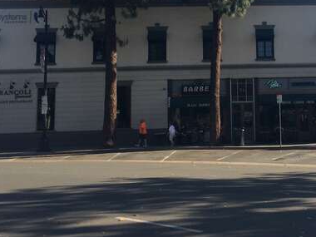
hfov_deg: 30.9
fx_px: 557
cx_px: 249
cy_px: 32
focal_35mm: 61
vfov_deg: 23.5
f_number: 2.2
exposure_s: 1/1325
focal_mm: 4.15
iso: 32
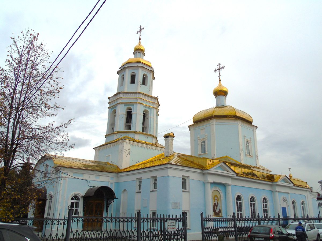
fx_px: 270
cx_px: 161
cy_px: 120
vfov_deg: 48.2
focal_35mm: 29
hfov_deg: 61.7
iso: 80
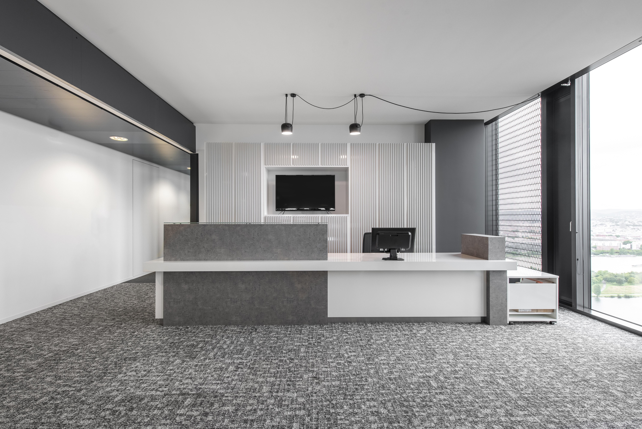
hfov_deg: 96.7
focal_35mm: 16
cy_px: 214
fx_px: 285
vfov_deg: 73.8
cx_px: 321
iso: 400
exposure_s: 1/320
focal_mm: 16
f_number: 8
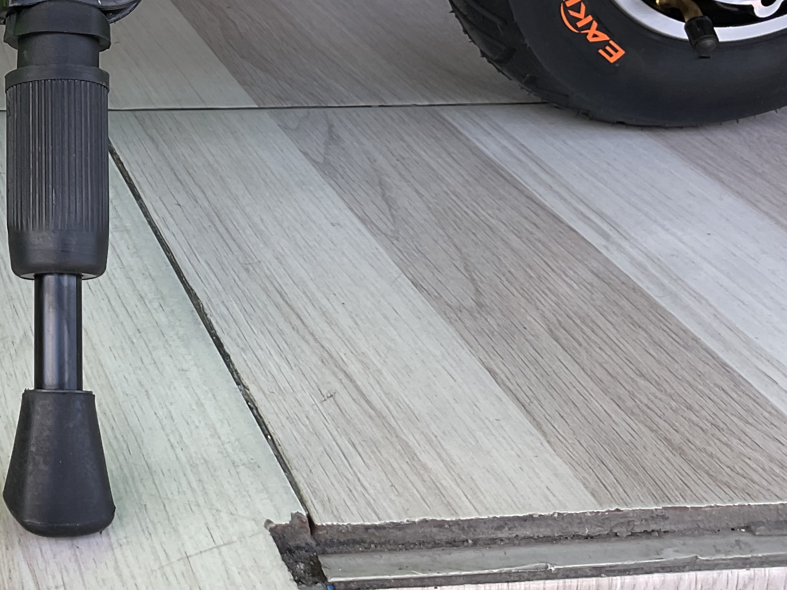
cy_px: 98
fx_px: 1409
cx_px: -34
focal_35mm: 62
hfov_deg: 28.8
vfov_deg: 23.2
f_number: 1.8
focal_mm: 3
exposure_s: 1/161
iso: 16
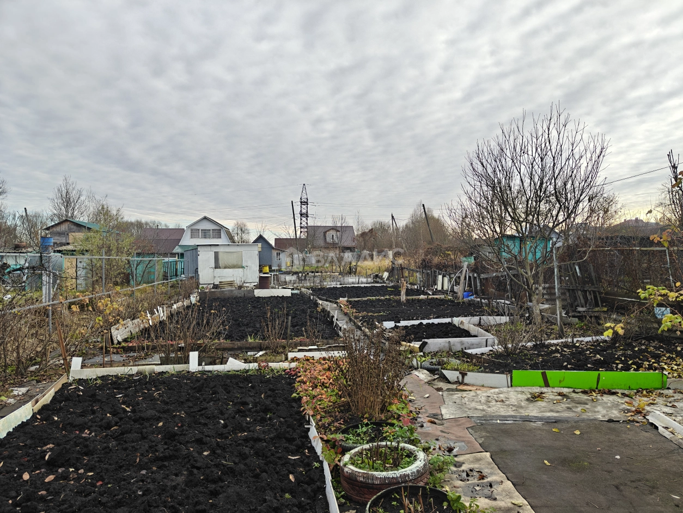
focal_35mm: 24
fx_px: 474
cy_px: 256
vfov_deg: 56.8
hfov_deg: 71.6
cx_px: 342
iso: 100
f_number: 1.8
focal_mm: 5.59
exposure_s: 1/200
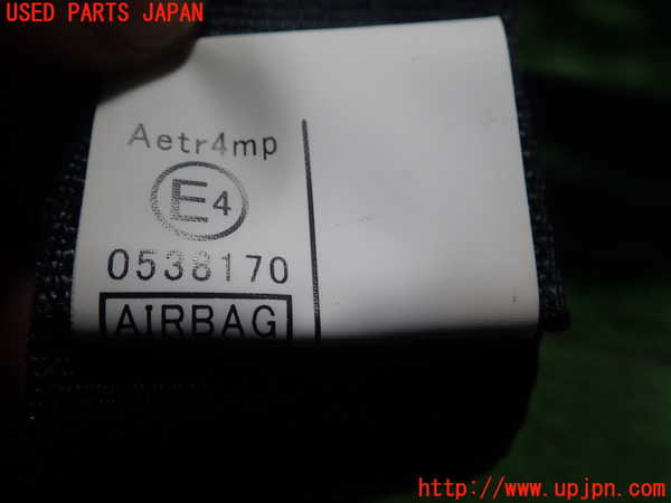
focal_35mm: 30
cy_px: 252
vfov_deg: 46.8
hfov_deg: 60.0
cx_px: 336
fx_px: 582
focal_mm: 5.5
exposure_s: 1/160
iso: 100
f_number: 2.3
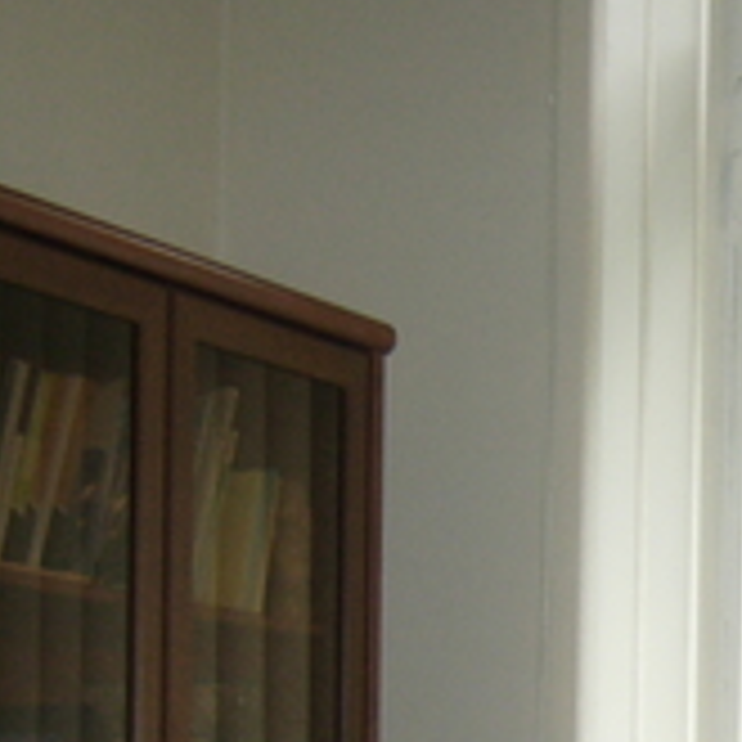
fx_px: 2910
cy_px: 1039
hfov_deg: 14.2
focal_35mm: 120
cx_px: 805
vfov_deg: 13.8
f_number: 2.8
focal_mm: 5.8
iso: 100
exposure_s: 1/80
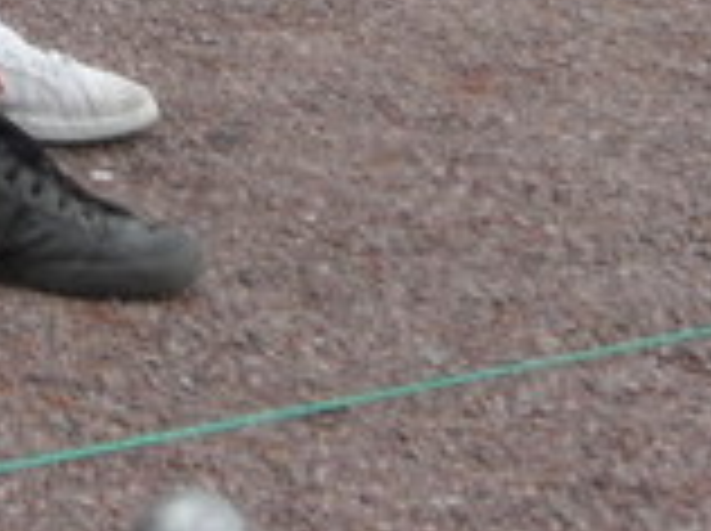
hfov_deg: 5.3
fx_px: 7486
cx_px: -896
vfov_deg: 4.0
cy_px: -972
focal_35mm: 365
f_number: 4
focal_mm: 10.3
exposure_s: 1/180
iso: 80
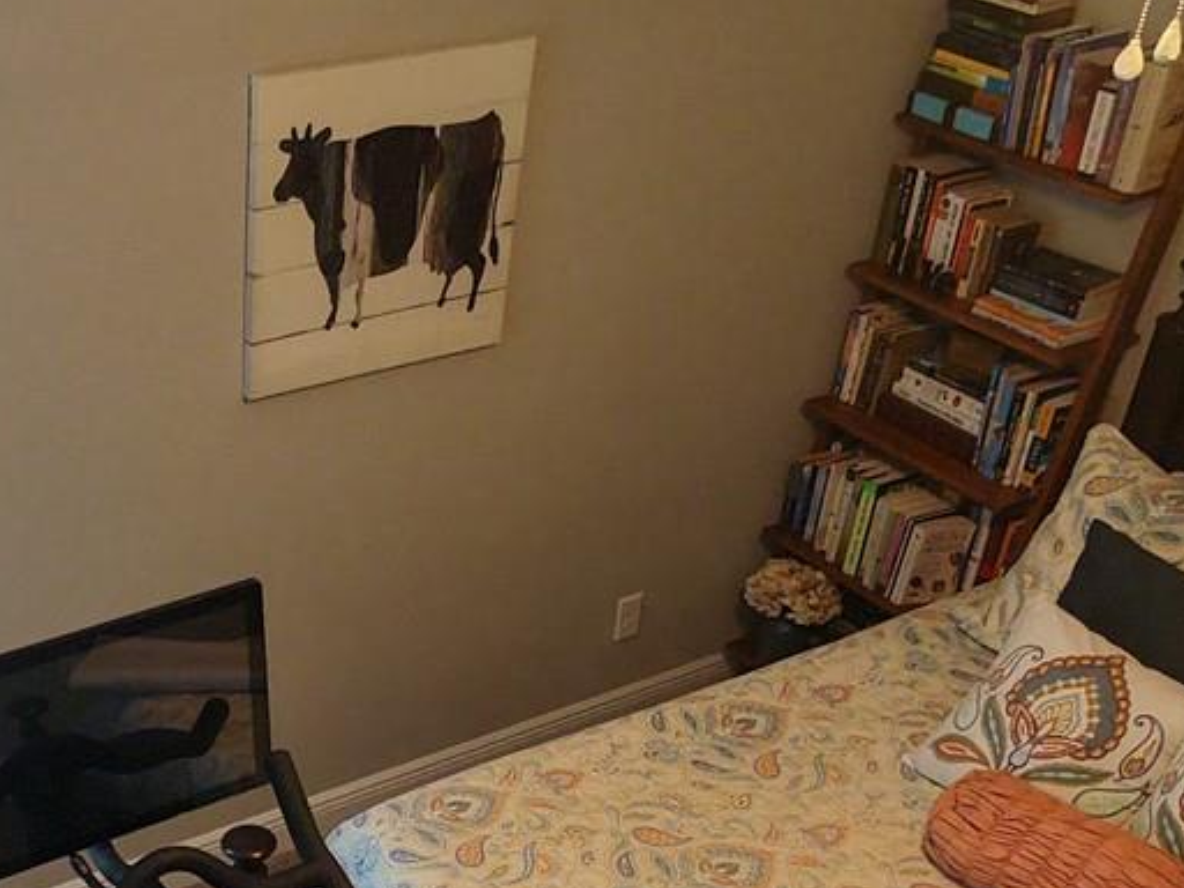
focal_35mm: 50
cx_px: 234
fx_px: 1710
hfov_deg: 36.8
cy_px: 793
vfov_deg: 28.1
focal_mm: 3.05
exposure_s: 1/50
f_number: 2.2
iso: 1600
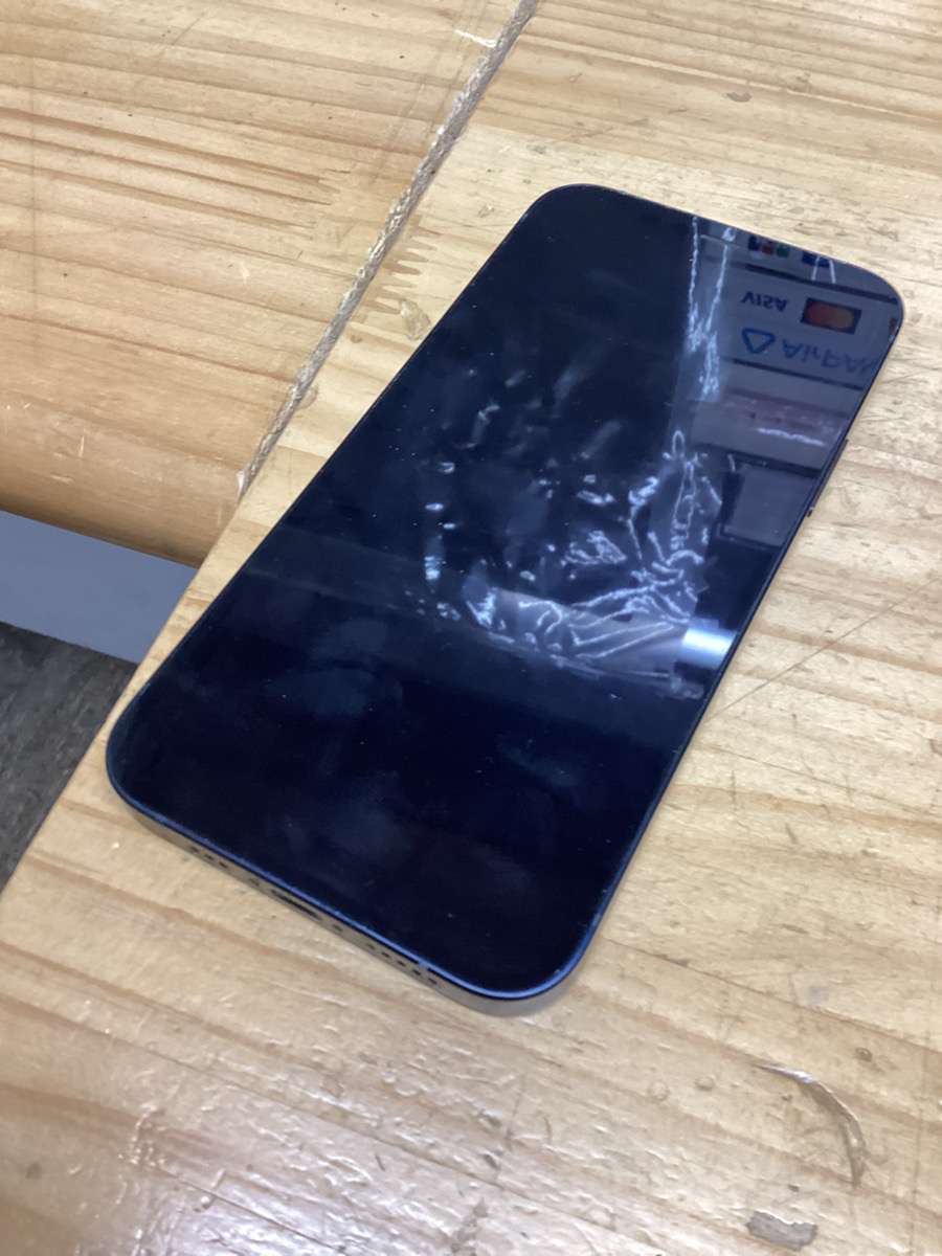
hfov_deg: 45.4
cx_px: 471
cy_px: 628
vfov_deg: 58.4
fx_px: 1125
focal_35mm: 31
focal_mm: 3.3
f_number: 2.4
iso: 125
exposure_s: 1/60
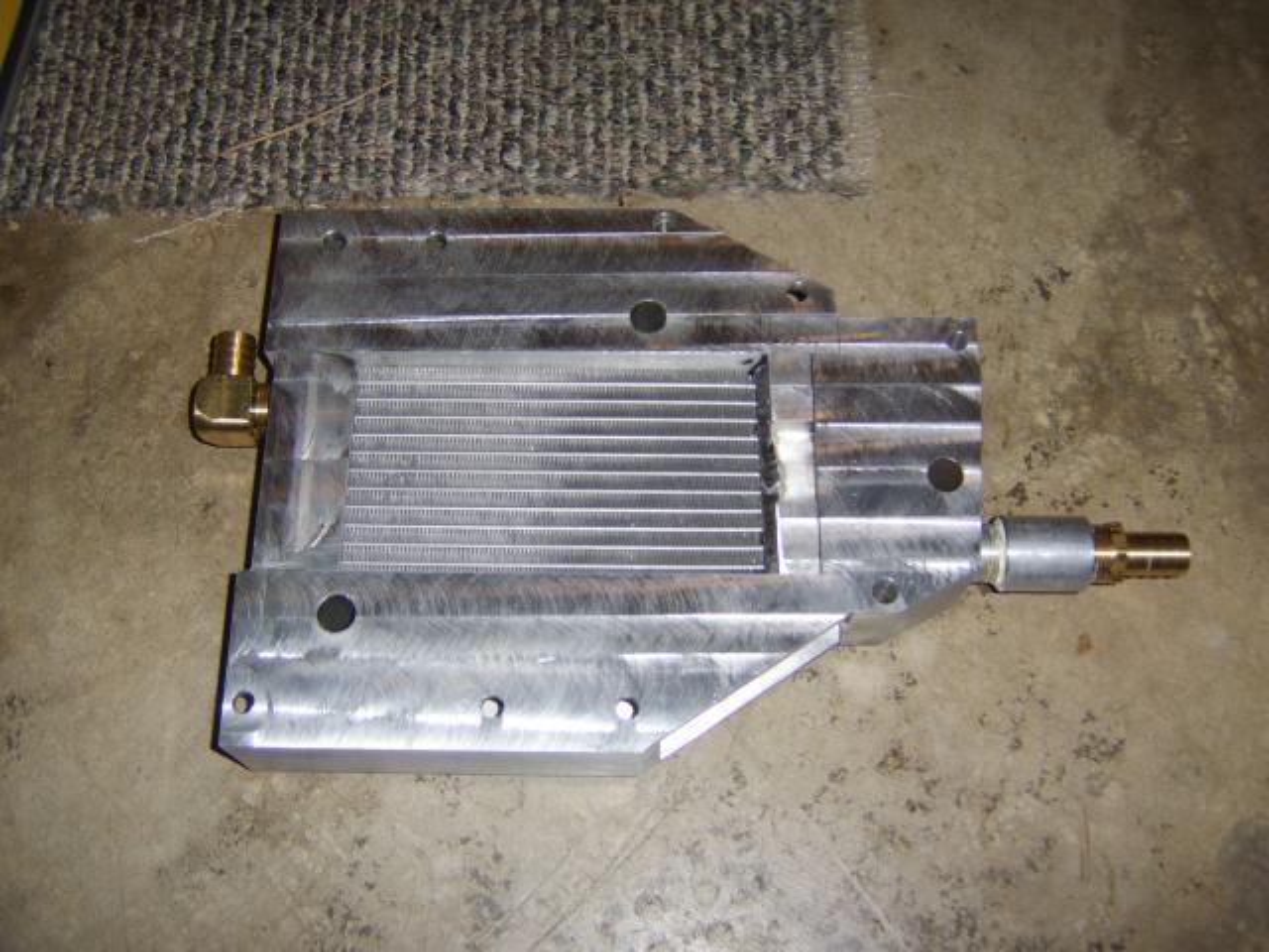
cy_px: 476
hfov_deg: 58.4
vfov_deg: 45.4
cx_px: 634
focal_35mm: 31
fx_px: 1136
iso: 141
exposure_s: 1/30
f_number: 2.7
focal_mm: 8.13
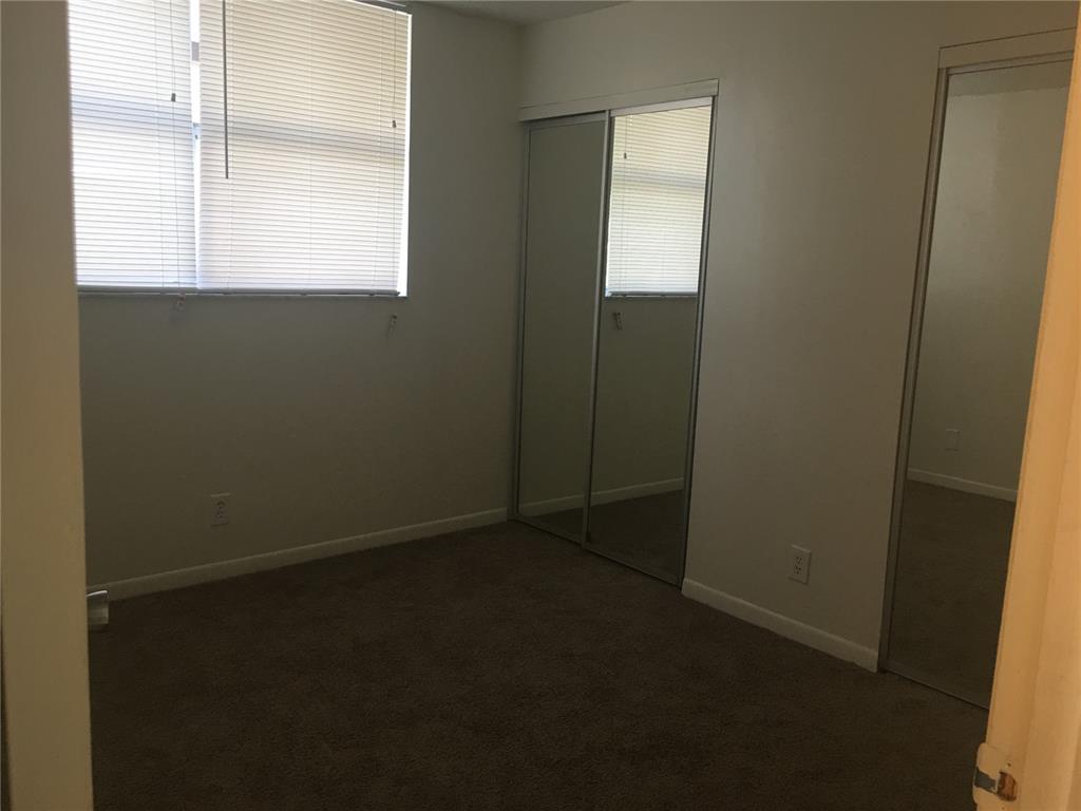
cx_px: 540
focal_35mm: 29
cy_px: 406
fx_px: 906
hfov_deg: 61.7
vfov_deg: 48.2
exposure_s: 1/30
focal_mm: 4.15
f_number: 2.2
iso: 25
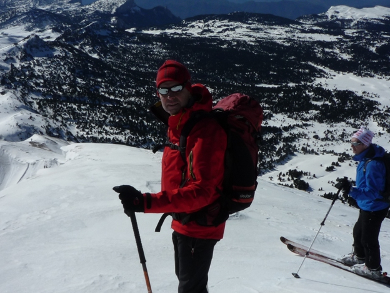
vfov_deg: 35.1
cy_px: 166
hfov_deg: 45.8
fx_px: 462
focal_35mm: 41
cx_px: 187
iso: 100
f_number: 8
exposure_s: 1/800
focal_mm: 4.4
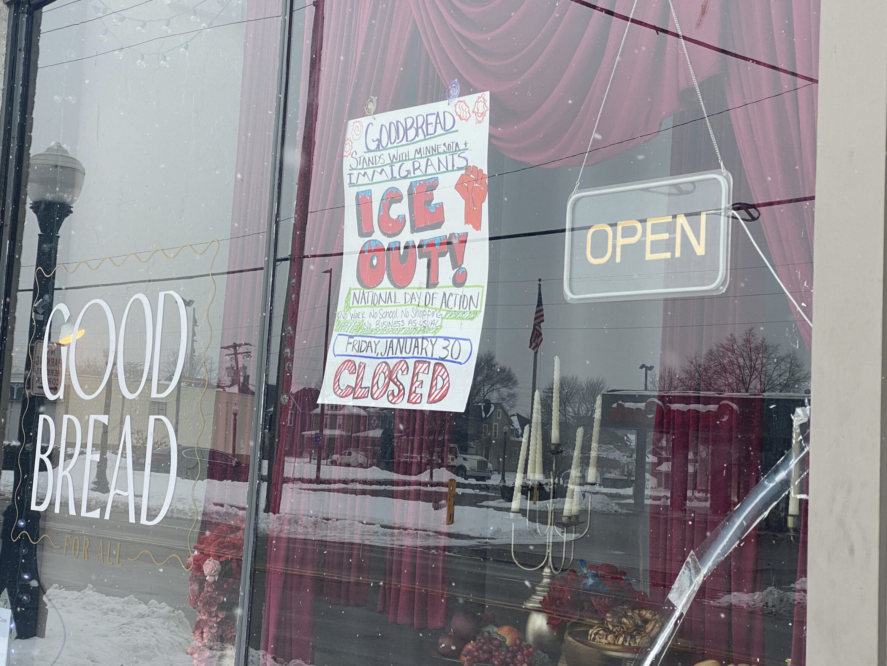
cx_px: 413
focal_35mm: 57
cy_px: 308
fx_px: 1461
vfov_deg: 25.7
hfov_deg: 33.8
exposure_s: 1/716
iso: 20
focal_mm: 6
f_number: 2
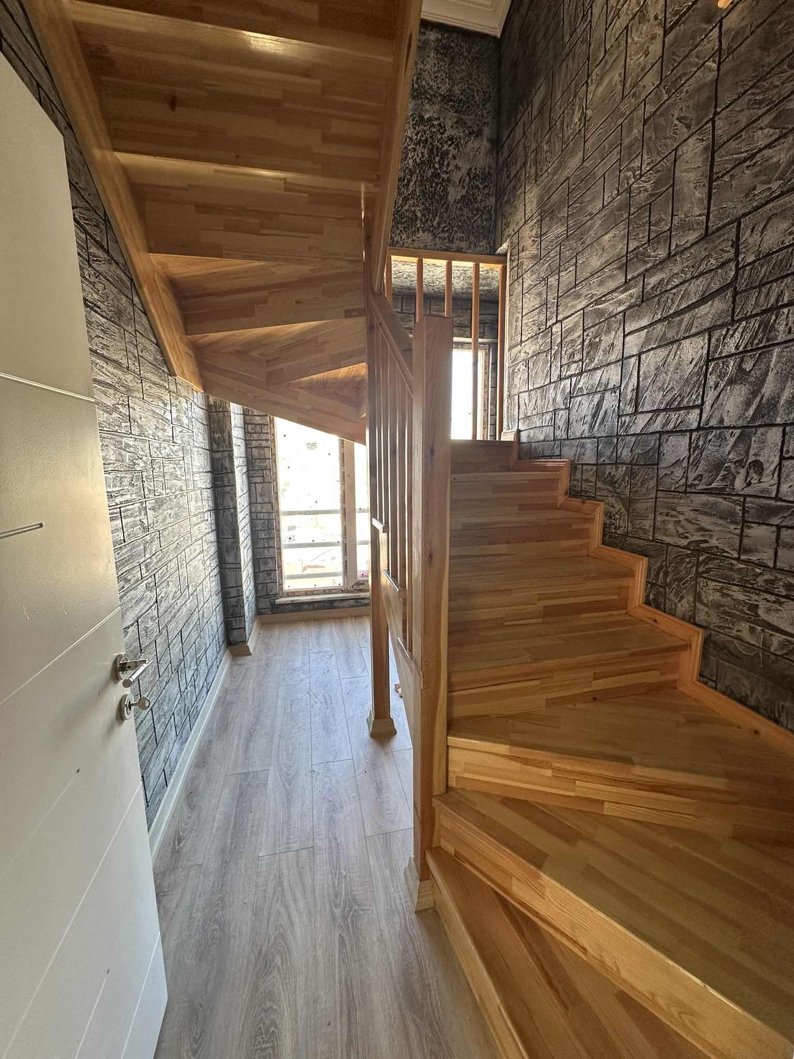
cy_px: 530
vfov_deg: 102.1
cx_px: 397
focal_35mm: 14
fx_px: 428
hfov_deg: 85.7
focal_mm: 2.22
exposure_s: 1/99
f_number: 2.2
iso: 100
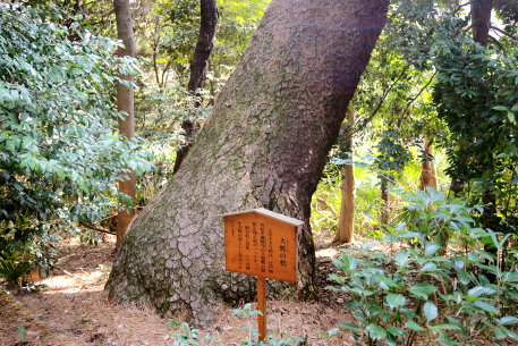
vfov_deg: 37.9
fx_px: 504
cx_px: 259
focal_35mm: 35
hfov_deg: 54.4
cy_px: 173
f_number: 4
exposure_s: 1/50
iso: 200
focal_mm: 35
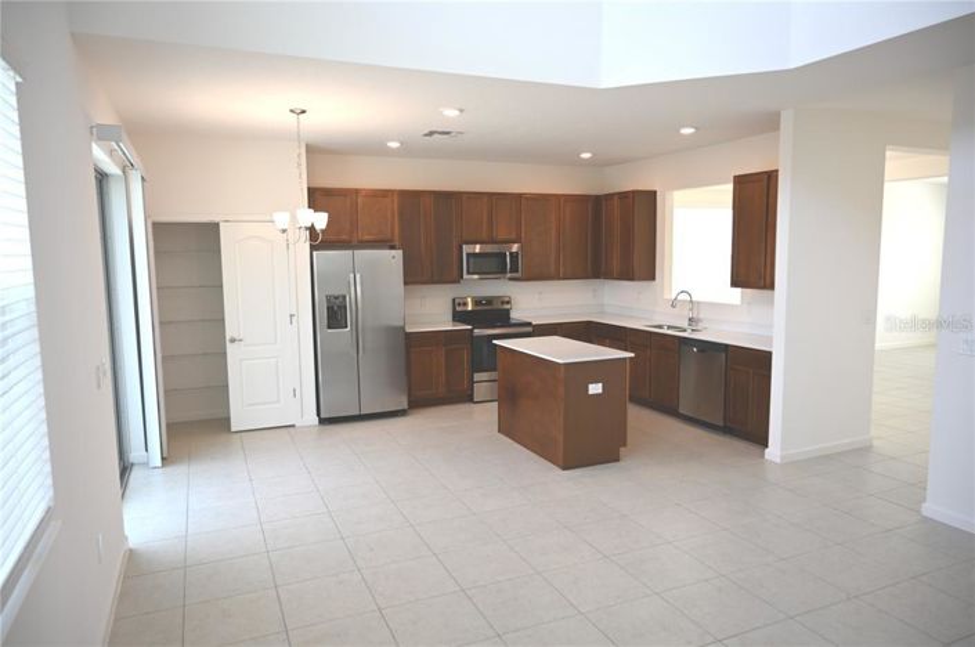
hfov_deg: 73.8
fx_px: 649
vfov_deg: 53.0
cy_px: 324
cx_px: 488
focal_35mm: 24
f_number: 4
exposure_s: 1/40
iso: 100
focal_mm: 24
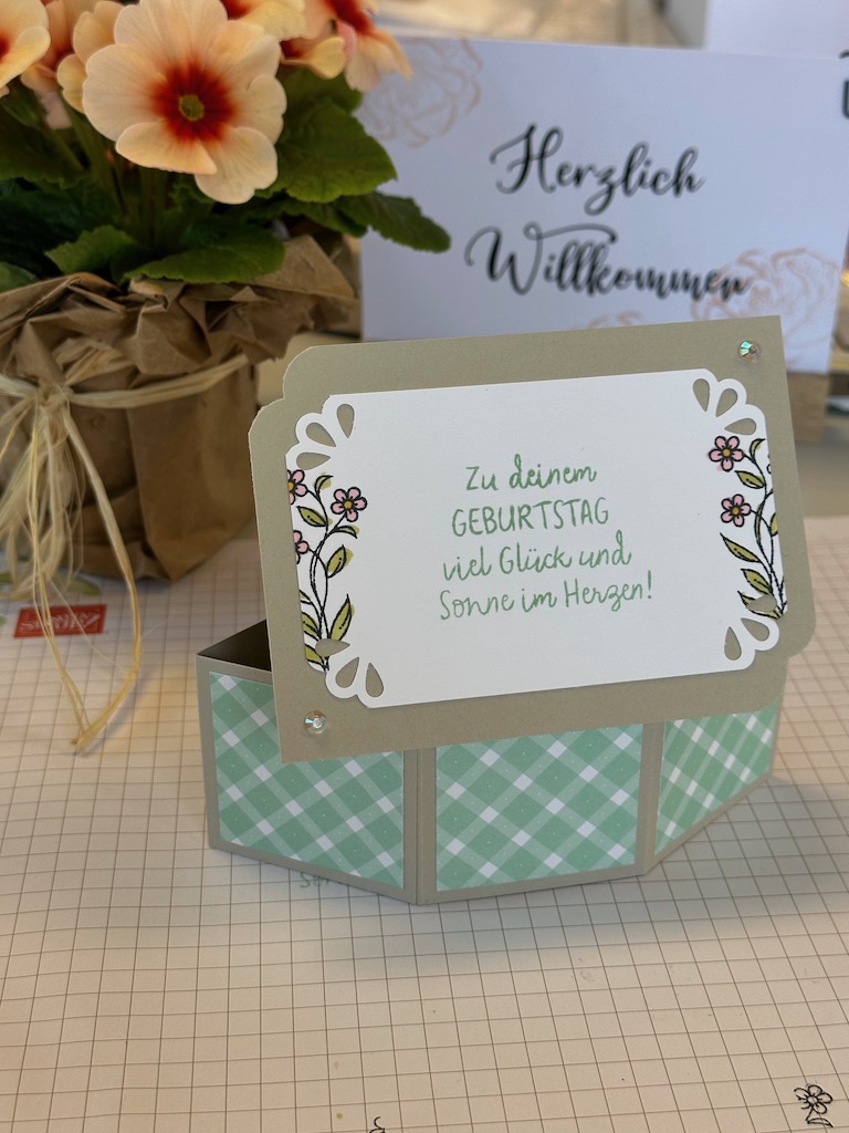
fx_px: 1570
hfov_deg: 30.3
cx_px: 424
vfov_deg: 39.7
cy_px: 566
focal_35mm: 48
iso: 50
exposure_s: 1/134
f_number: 1.78
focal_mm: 6.86
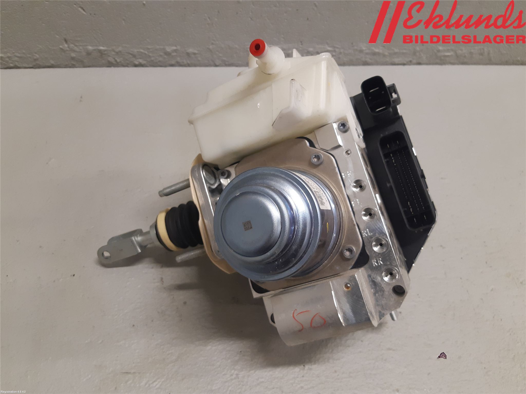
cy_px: 197
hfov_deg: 67.3
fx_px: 395
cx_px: 263
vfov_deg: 53.1
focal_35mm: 26
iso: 125
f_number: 1.7
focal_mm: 3.93
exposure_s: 1/50
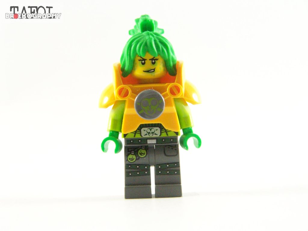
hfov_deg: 16.8
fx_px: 1041
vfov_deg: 12.7
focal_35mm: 117
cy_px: 116
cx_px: 154
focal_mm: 19.4
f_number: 3.6
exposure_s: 1/60
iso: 400
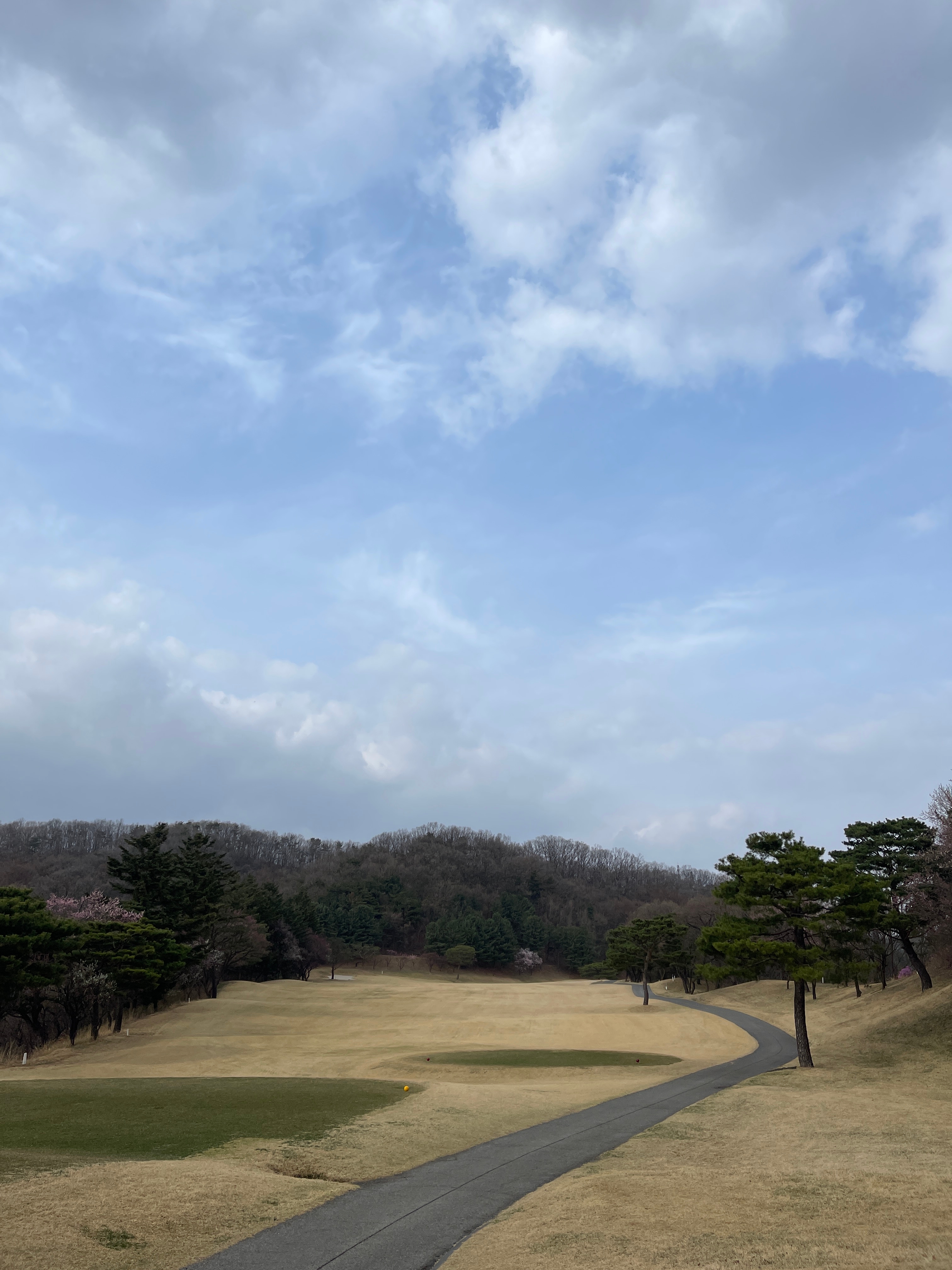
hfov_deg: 53.1
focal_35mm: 26
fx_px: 953
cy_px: 635
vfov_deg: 67.3
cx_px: 476
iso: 32
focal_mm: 5.1
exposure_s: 1/4049
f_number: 1.6
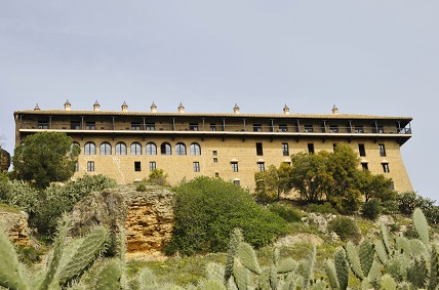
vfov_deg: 22.5
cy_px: 142
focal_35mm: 60
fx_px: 730
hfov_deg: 33.5
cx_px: 217
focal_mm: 38
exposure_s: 1/320
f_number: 9
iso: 200
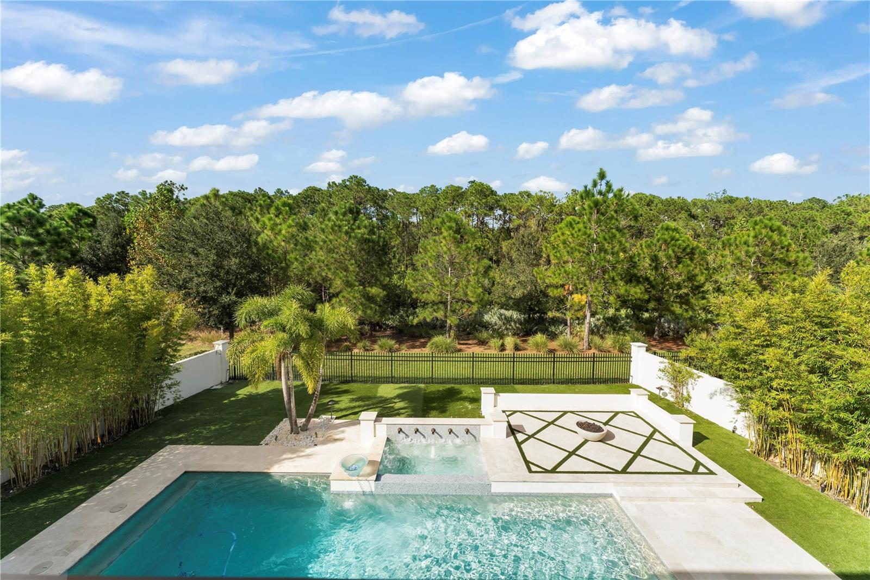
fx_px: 338
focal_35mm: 14
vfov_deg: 81.2
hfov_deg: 104.3
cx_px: 435
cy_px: 290
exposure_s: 1/500
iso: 200
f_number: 7.1
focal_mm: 14
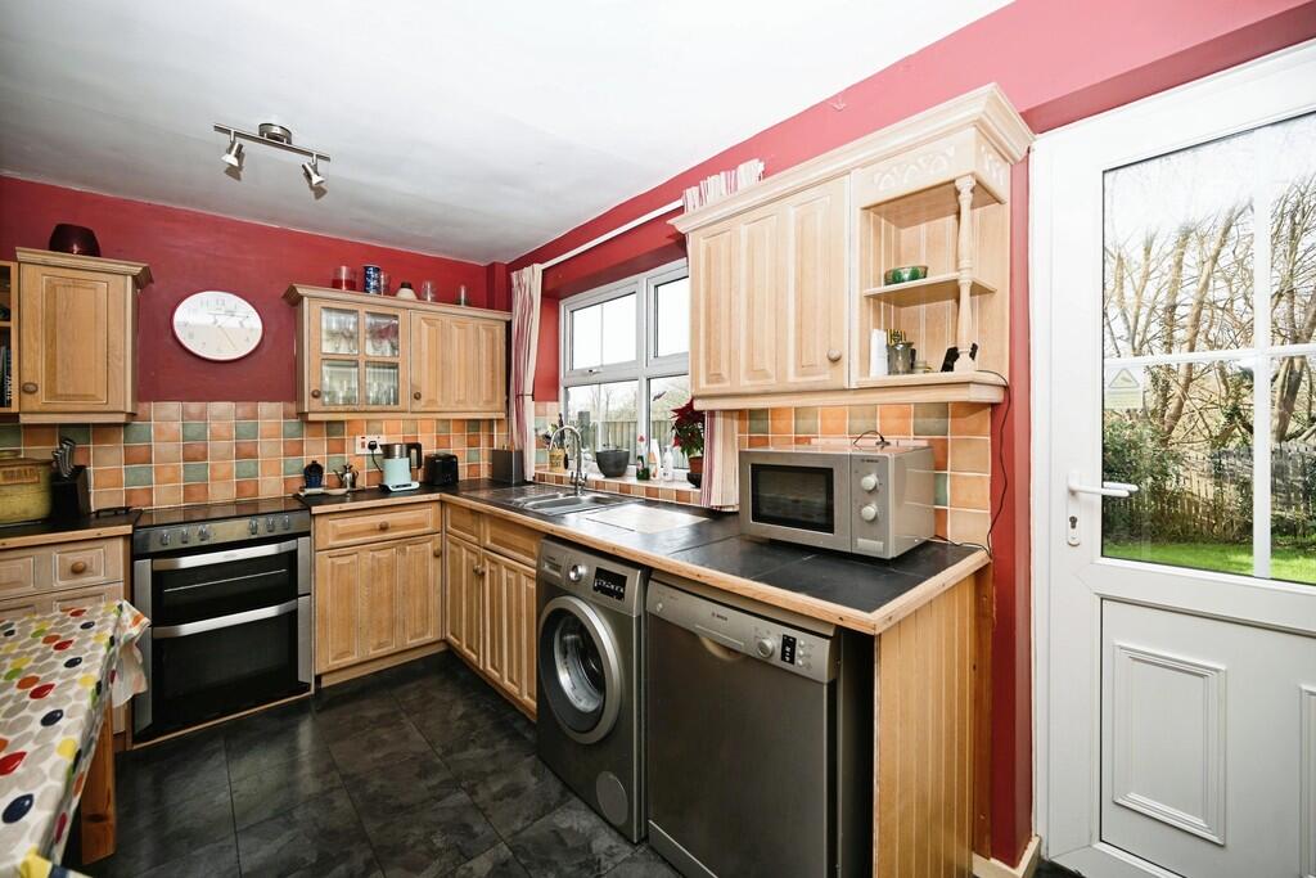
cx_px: 658
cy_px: 439
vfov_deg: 81.2
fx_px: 512
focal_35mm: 14
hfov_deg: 104.2
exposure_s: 1/80
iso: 100
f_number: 4.5
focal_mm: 14
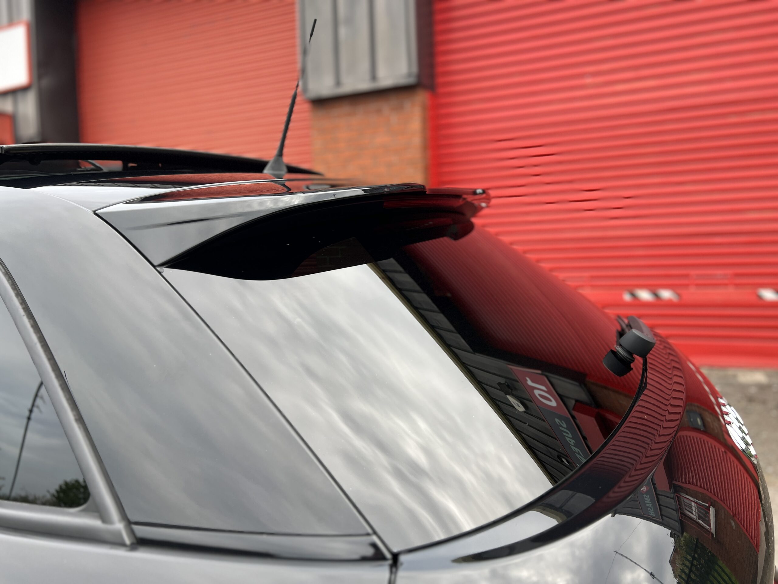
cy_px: 292
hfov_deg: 67.3
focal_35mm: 26
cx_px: 389
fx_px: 584
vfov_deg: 53.1
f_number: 1.5
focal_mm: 5.7
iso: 50
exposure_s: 1/723
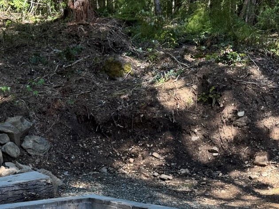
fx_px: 491
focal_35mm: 61
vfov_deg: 23.5
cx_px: 71
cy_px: 180
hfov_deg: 31.2
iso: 80
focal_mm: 6.76
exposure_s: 1/360
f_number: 1.78
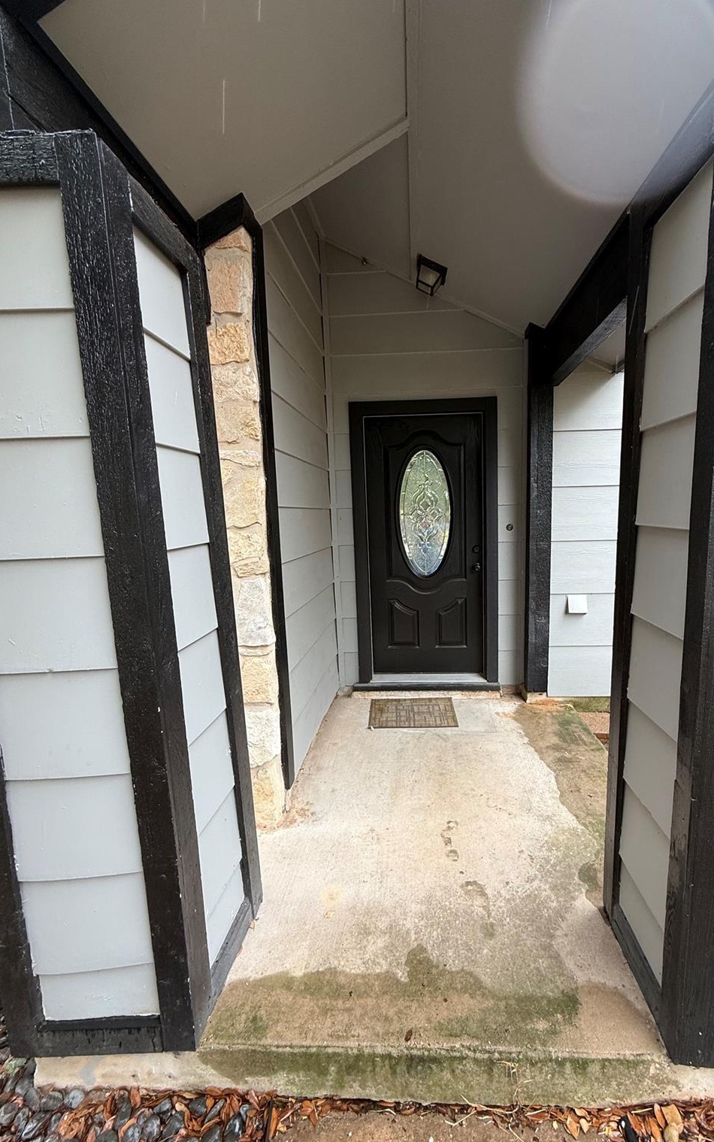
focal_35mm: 15
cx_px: 407
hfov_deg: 74.4
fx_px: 467
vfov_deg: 101.5
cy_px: 574
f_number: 2.2
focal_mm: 2.22
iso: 64
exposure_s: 1/99
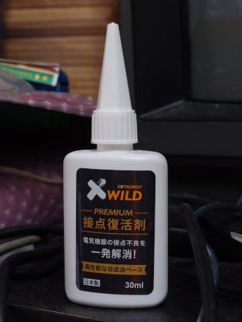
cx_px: 121
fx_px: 1044
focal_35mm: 112
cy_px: 161
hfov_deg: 13.2
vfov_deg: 17.6
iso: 100
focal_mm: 24
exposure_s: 1/6
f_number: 4.5
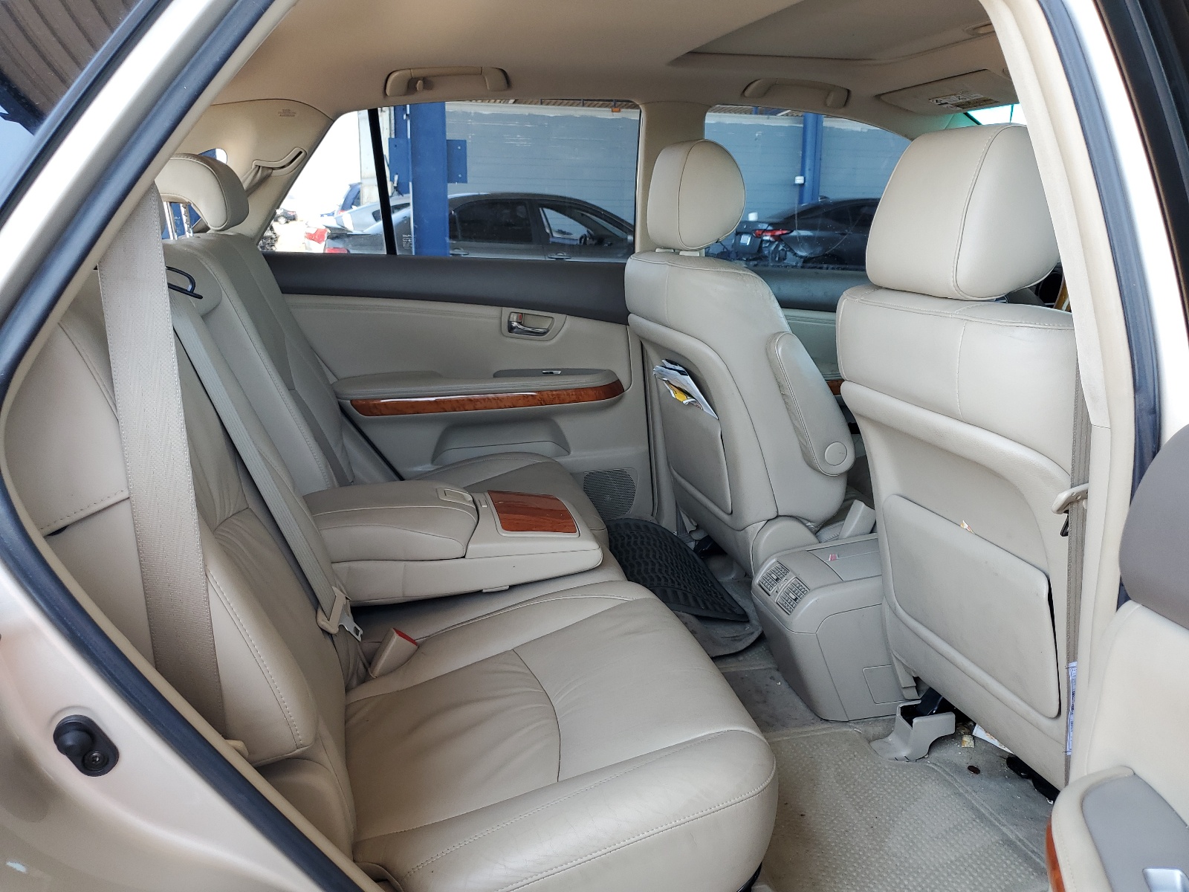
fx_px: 893
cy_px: 446
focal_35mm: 26
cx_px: 594
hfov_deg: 67.3
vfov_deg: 53.1
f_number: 1.5
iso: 50
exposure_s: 1/135
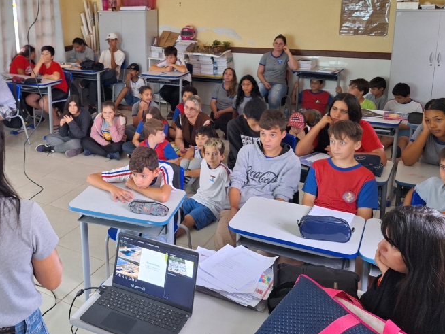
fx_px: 463
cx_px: 116
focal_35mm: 36
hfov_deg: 49.5
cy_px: 98
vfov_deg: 39.0
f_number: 1.8
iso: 400
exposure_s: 1/24
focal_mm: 5.54
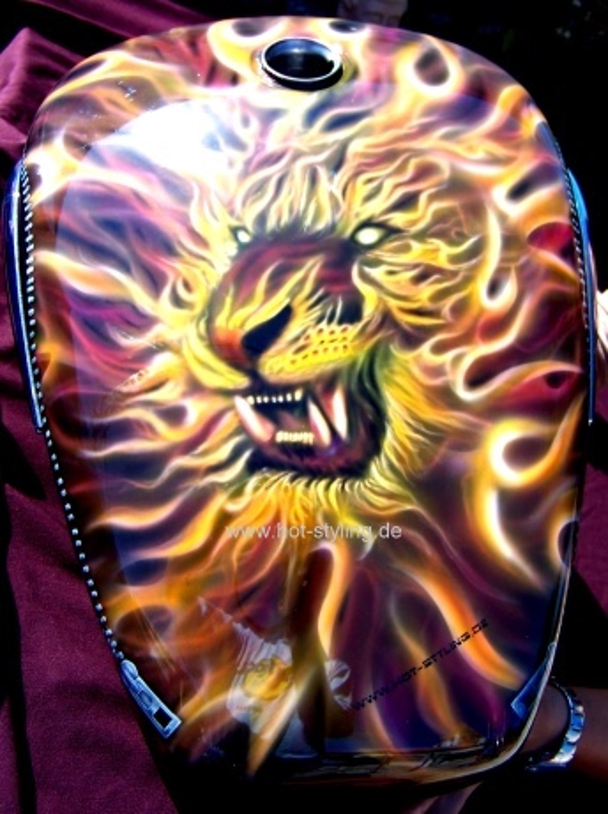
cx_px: 304
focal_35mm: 36
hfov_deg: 39.5
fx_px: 846
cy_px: 407
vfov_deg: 51.4
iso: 64
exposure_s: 1/400
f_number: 2.8
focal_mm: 5.85
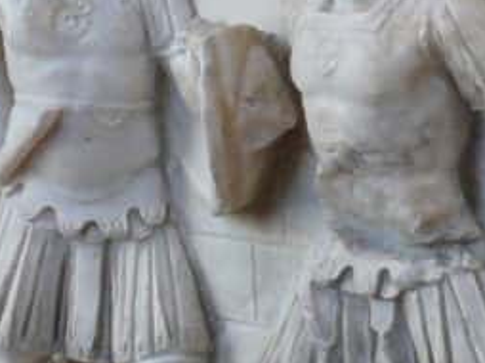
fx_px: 4465
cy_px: 141
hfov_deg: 6.0
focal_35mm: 319
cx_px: 1178
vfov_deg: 4.7
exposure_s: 1/30
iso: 125
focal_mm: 9.2
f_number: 3.2
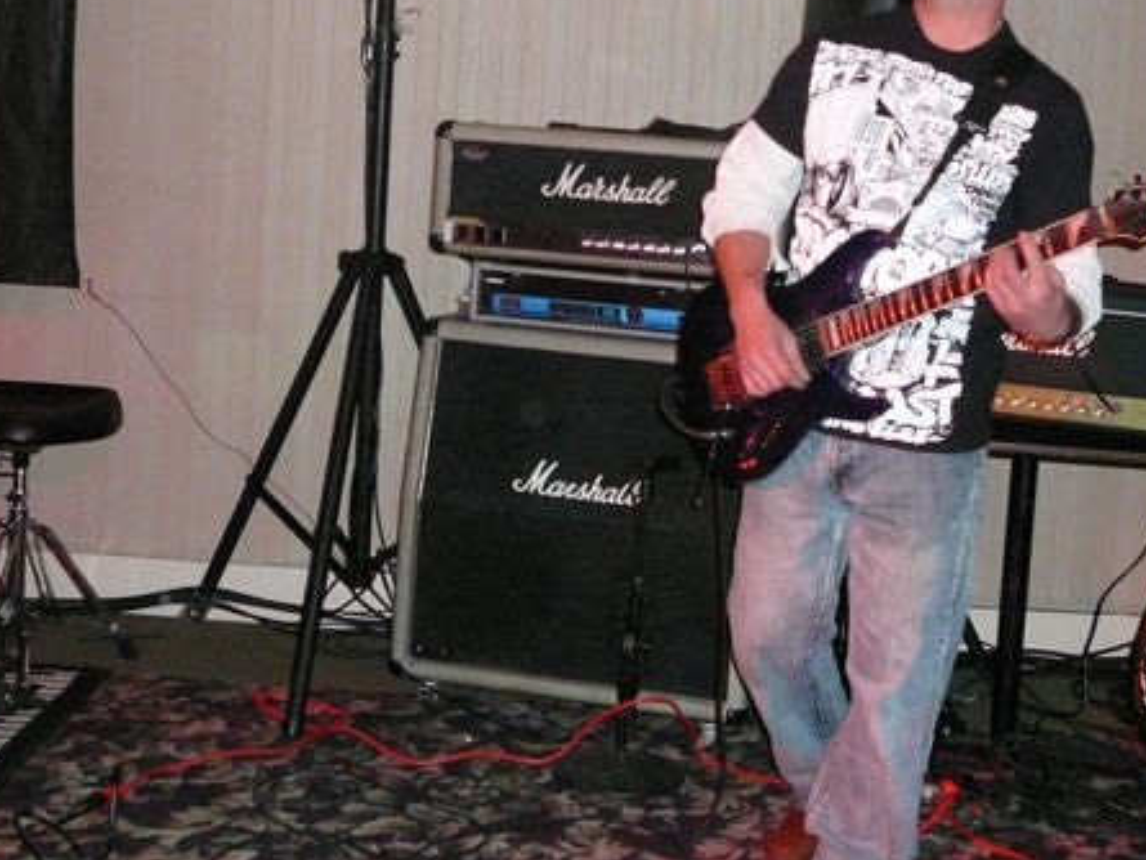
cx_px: 700
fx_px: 1821
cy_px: 223
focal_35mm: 55
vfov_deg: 26.3
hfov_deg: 34.8
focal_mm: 5.2
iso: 400
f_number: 2.8
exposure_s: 1/30
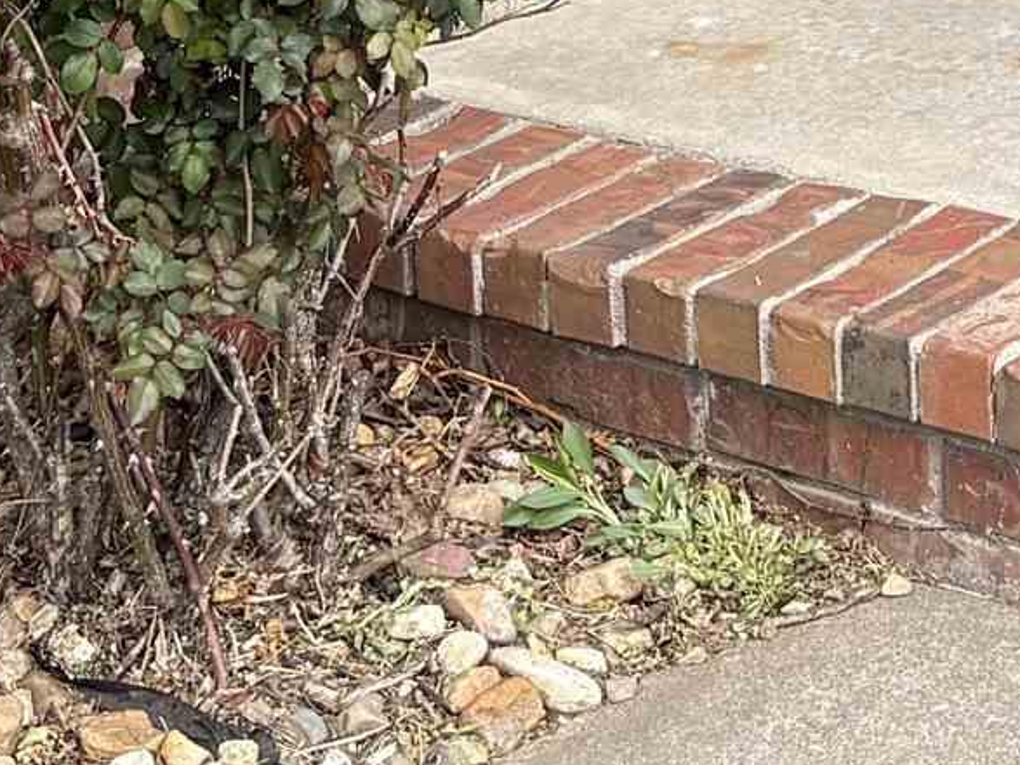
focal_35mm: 136
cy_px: -633
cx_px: 1227
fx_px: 4007
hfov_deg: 14.1
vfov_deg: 10.3
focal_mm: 5.96
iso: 50
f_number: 1.6
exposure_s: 1/680
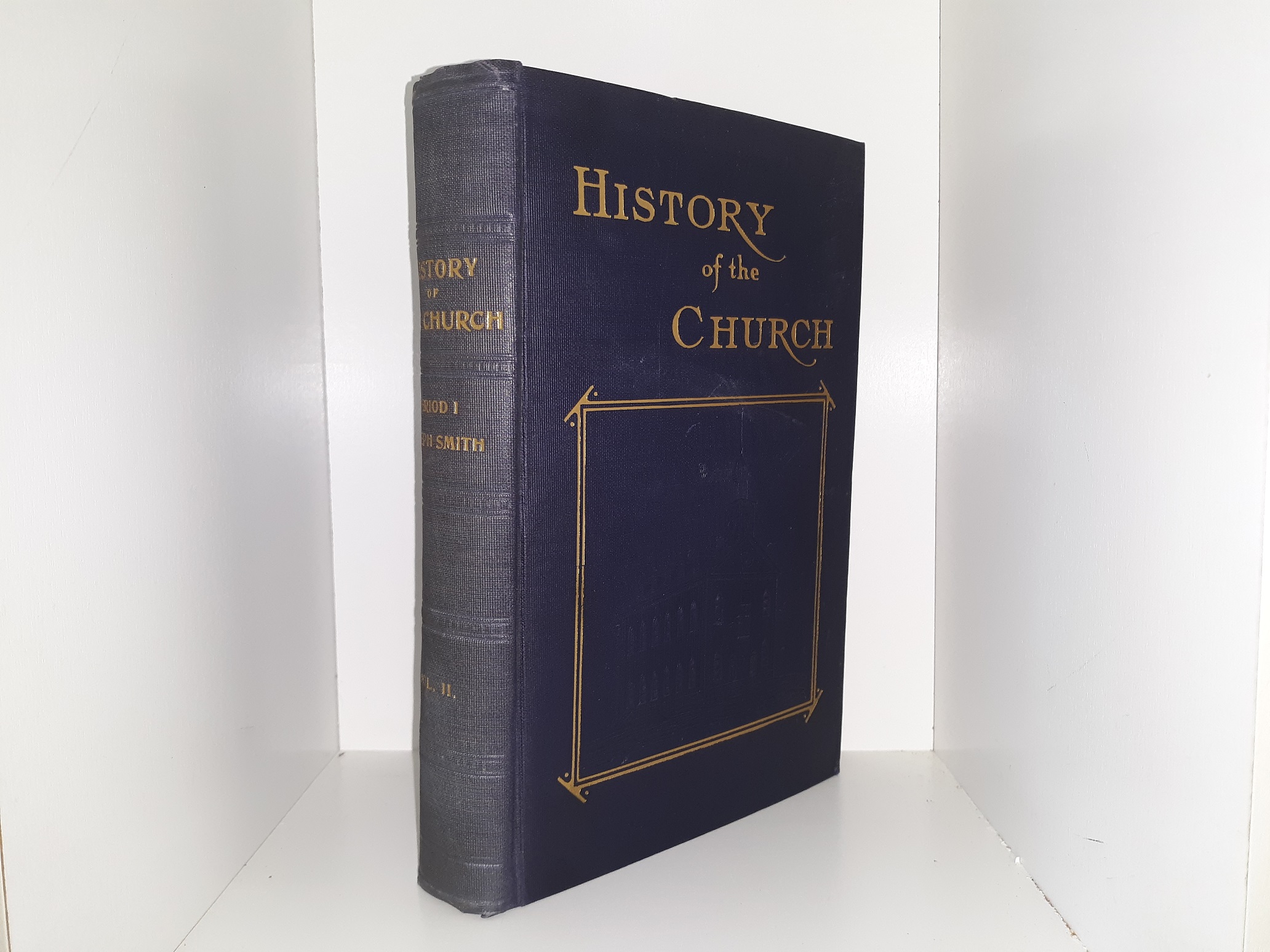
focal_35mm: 28
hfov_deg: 63.4
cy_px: 476
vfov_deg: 49.7
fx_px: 1027
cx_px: 635
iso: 64
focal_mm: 3.7
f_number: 1.7
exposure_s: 1/120
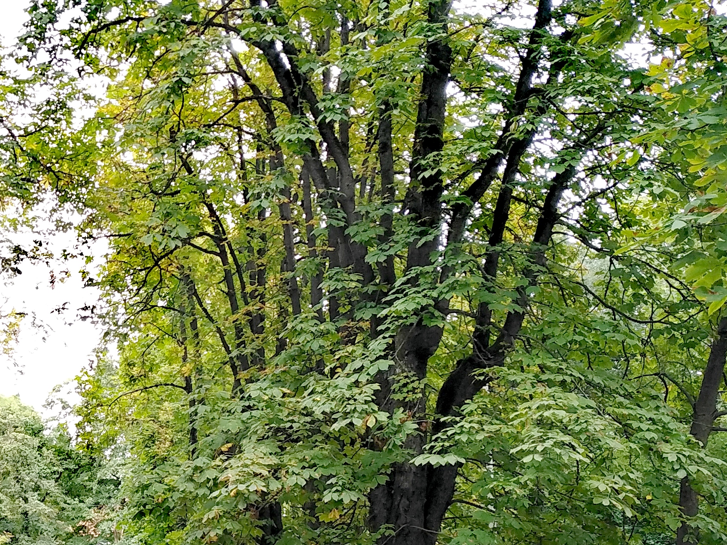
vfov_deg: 25.2
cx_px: 17
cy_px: 437
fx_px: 1197
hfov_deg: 31.5
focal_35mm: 57
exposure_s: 1/100
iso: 146
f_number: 1.8
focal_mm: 3.62
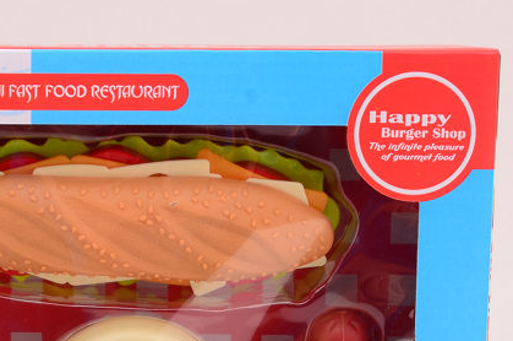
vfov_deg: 9.2
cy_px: 443
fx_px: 2077
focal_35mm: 146
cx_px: 120
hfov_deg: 14.0
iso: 100
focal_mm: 34
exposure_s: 1/15
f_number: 13
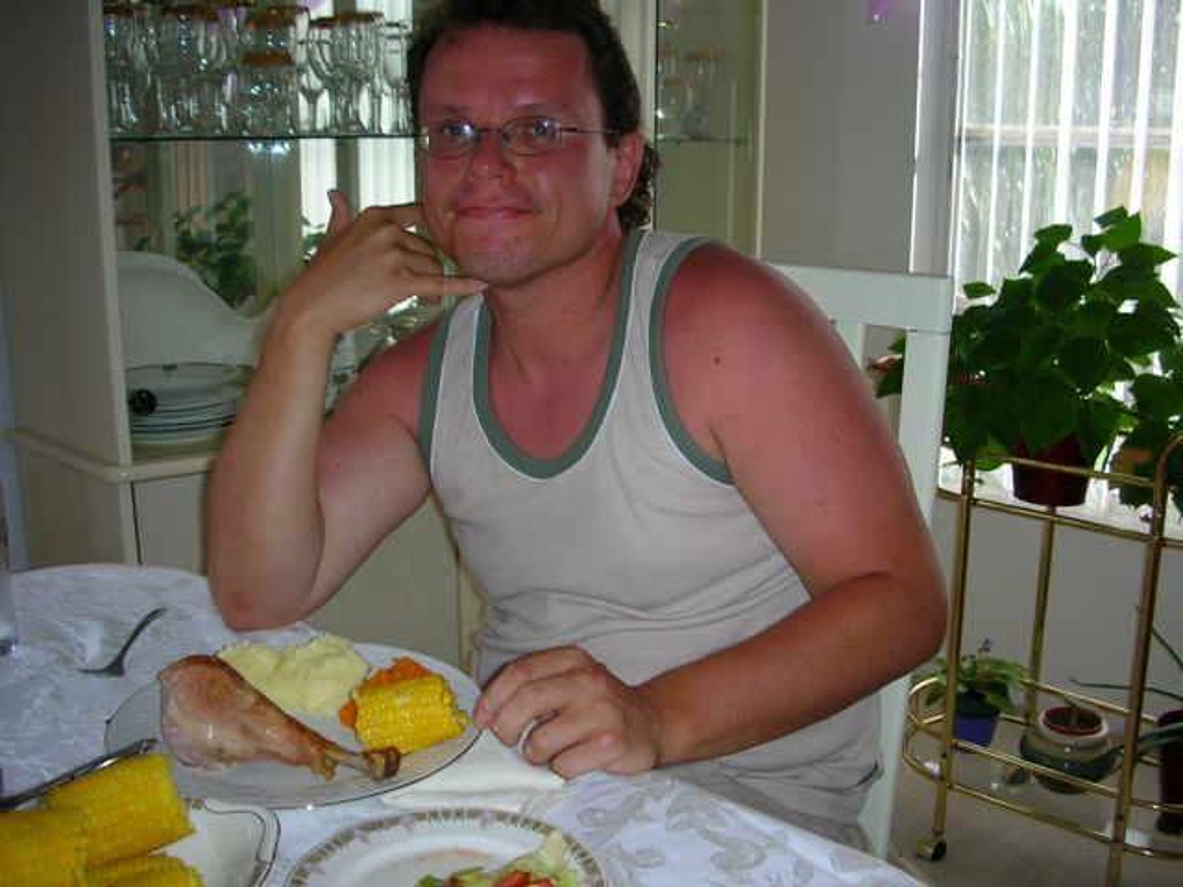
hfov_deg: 52.6
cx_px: 592
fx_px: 1196
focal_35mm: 35
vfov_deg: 40.7
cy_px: 444
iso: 50
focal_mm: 5.8
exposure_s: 1/60.1
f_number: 3
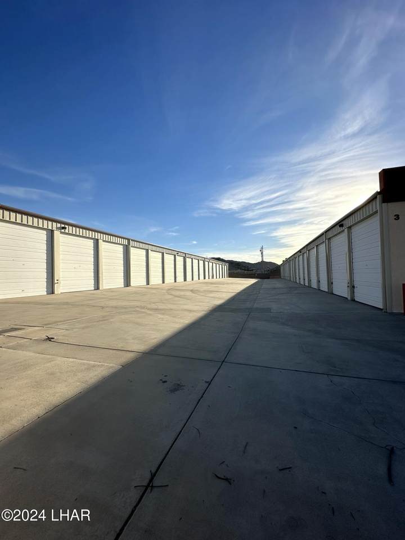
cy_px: 270
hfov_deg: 85.7
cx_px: 202
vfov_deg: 102.1
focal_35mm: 14
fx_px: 218
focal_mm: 2.22
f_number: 2.2
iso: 50
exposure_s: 1/3509
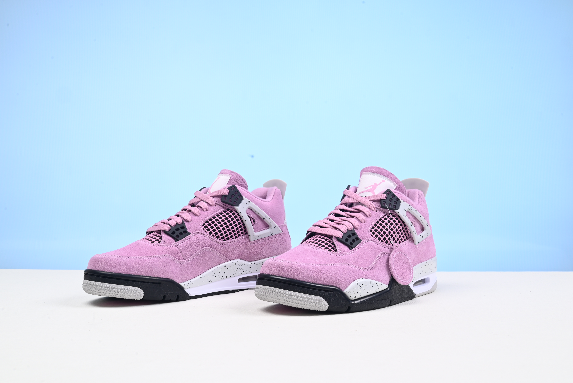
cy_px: 192
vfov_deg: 33.4
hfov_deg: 48.4
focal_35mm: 40
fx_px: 637
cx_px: 286
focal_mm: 40
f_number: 16
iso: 100
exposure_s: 1/2
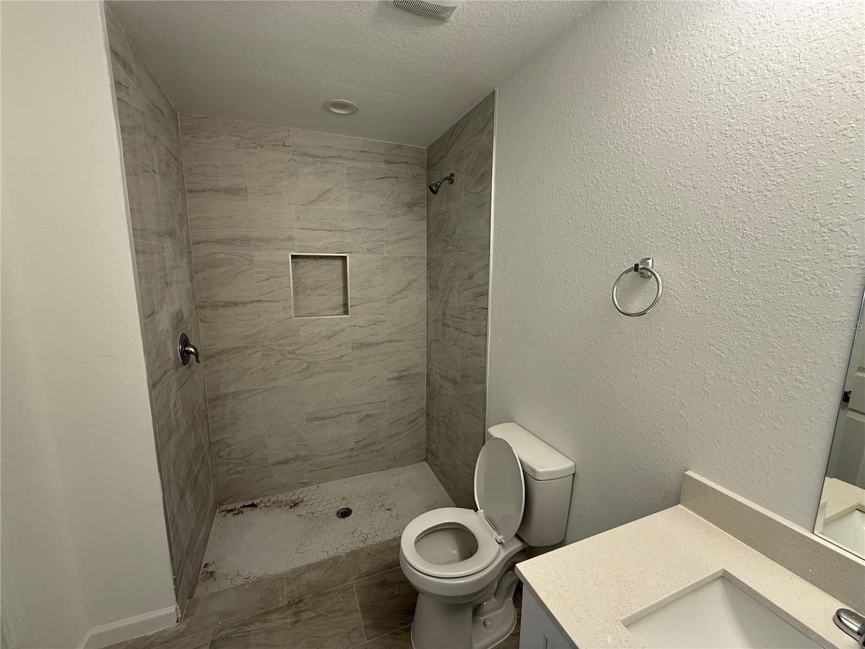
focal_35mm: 14
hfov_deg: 102.1
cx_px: 432
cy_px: 324
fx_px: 350
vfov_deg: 85.7
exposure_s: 1/120
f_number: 2.2
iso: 160
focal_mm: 2.22
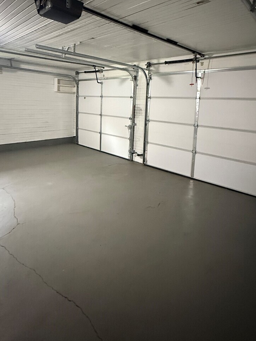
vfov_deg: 77.5
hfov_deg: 63.4
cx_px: 129
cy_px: 126
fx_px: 207
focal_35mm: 21
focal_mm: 2.22
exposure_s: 1/40
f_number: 2.2
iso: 1250
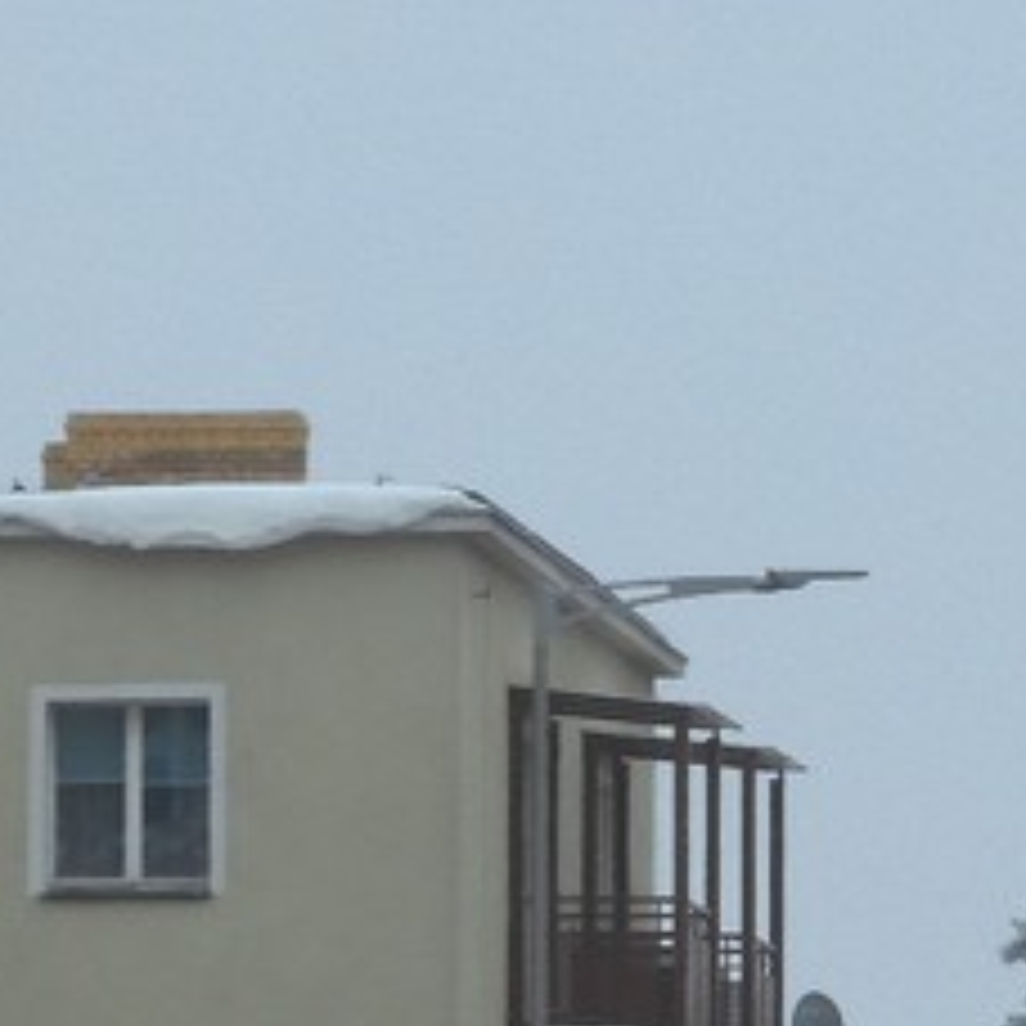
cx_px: 770
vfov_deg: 4.2
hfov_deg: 4.2
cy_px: 1078
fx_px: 14050
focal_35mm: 419
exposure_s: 1/320
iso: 100
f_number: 5
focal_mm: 21.4
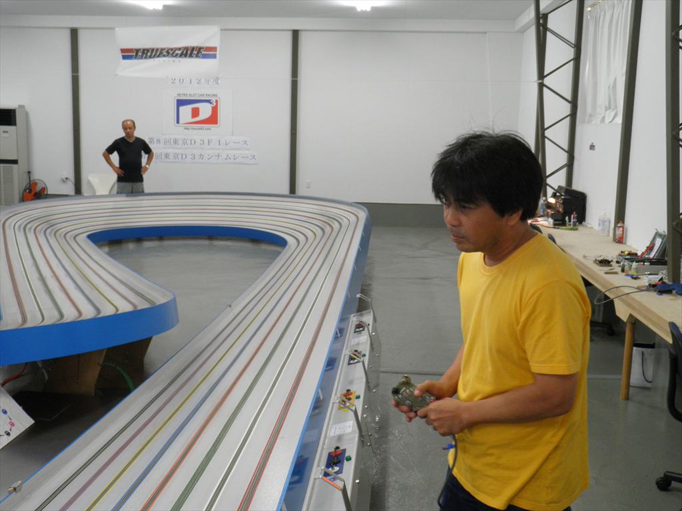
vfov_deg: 35.1
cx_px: 341
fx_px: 808
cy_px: 256
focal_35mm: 41
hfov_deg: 45.8
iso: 200
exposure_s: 1/20
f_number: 3.9
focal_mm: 7.3
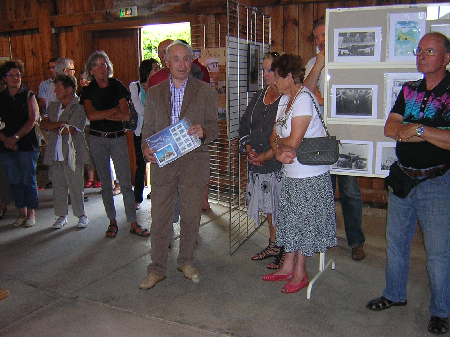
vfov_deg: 39.7
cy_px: 168
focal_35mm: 36
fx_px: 468
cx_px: 225
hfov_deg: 51.4
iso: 282
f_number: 2.6
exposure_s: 1/60.1
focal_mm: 4.7
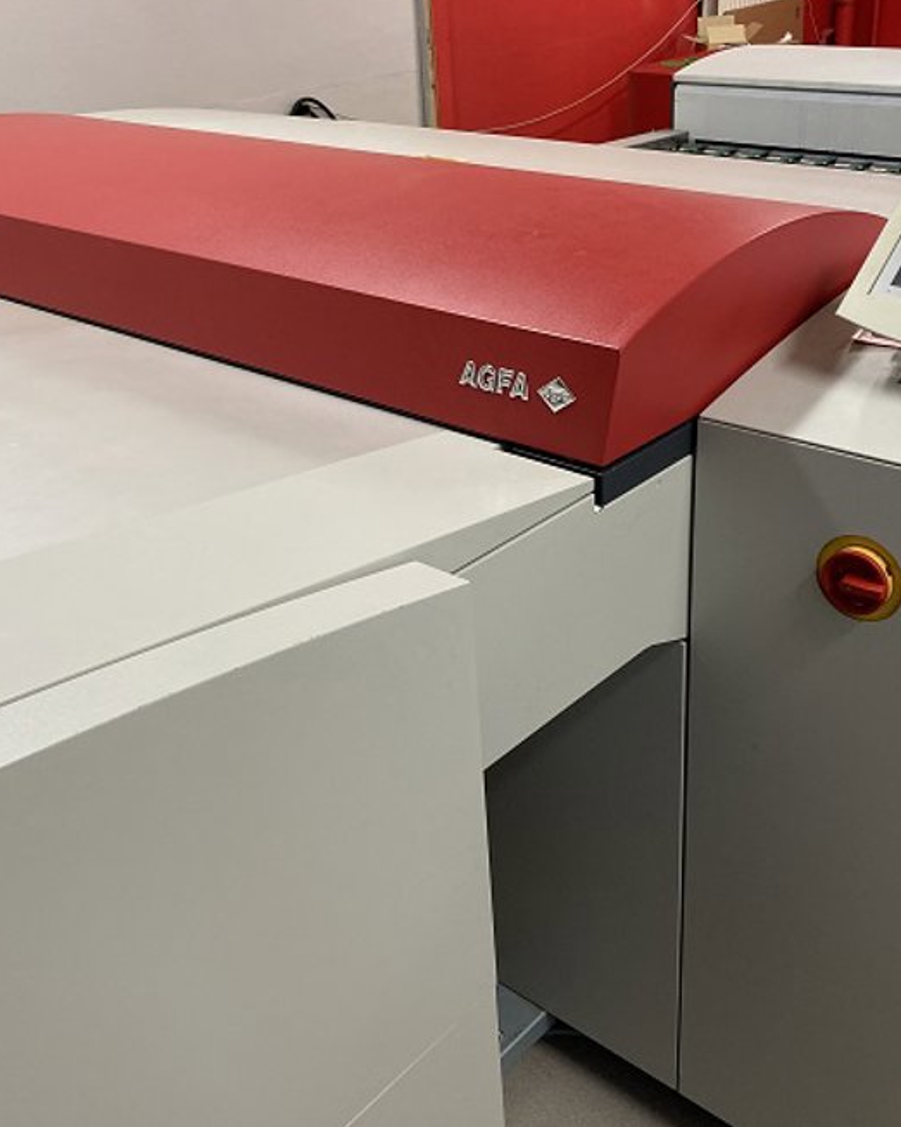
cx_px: 494
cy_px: 560
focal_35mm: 37
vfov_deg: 49.1
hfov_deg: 40.1
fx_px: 1234
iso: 100
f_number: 1.8
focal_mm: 3.99
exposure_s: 1/50
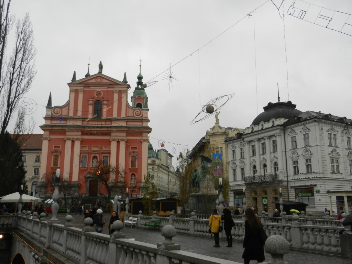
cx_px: 176
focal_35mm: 33
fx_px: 336
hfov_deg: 55.4
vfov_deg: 42.9
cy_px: 132
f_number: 3.8
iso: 160
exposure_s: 1/250
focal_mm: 5.9
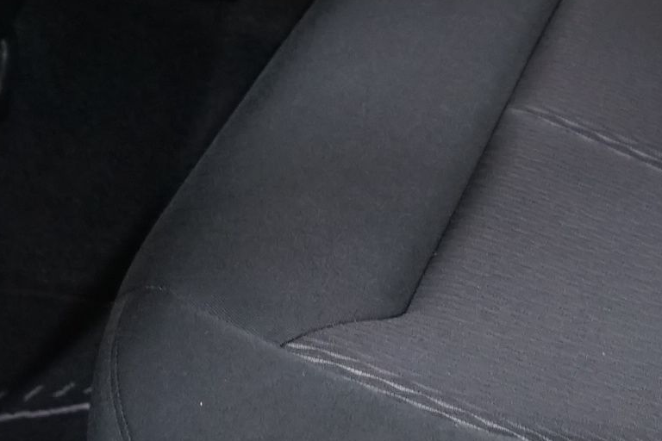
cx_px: 515
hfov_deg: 16.5
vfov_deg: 10.3
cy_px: -423
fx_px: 2262
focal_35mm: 123
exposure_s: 1/20
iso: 1600
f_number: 5
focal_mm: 24
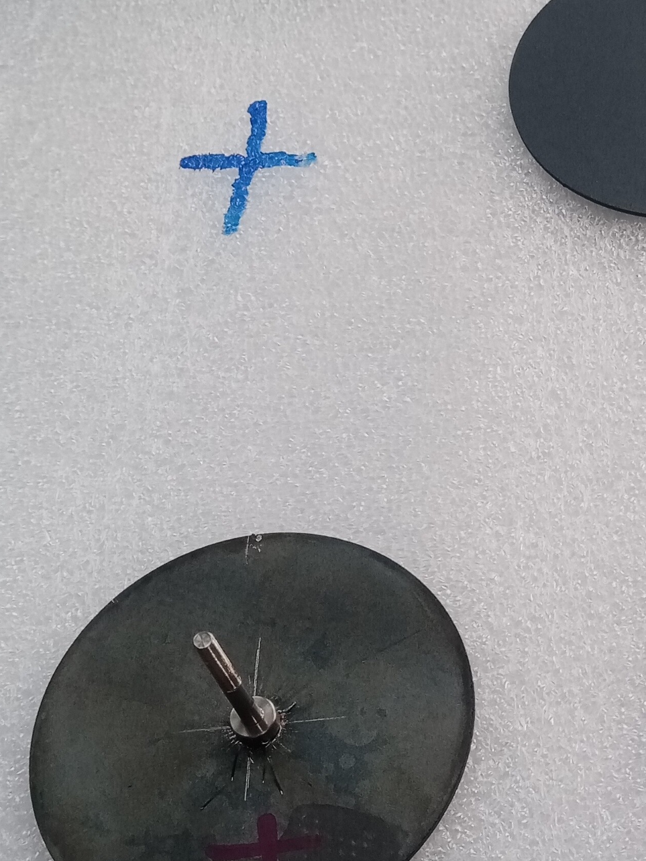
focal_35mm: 64
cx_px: 732
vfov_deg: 30.2
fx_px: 1592
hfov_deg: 21.6
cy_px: 504
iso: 103
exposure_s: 1/168
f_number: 1.8
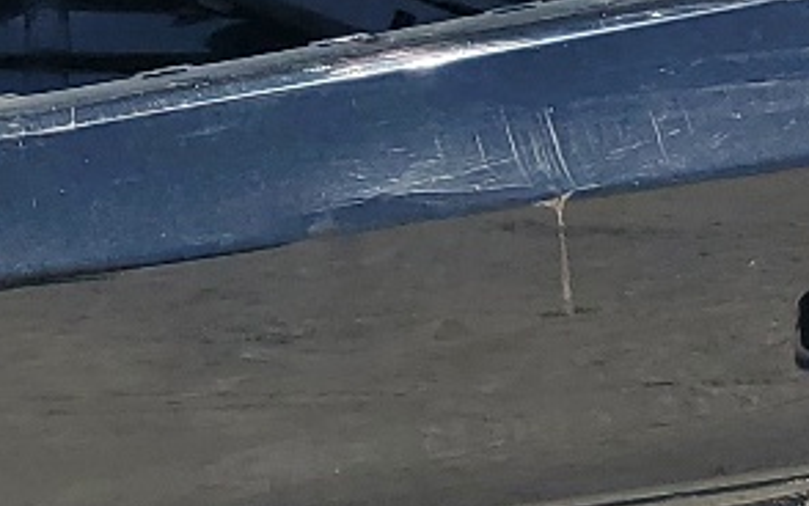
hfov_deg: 13.7
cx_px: -47
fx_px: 3308
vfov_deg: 8.6
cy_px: -206
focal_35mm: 150
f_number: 1.5
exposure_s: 1/3333
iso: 50
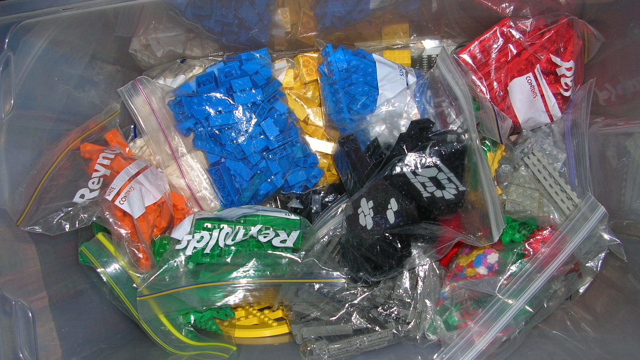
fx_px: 662
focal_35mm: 39
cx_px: 314
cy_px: 201
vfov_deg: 30.4
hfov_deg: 51.6
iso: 50
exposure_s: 1/60.1
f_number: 2.8
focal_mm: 5.8
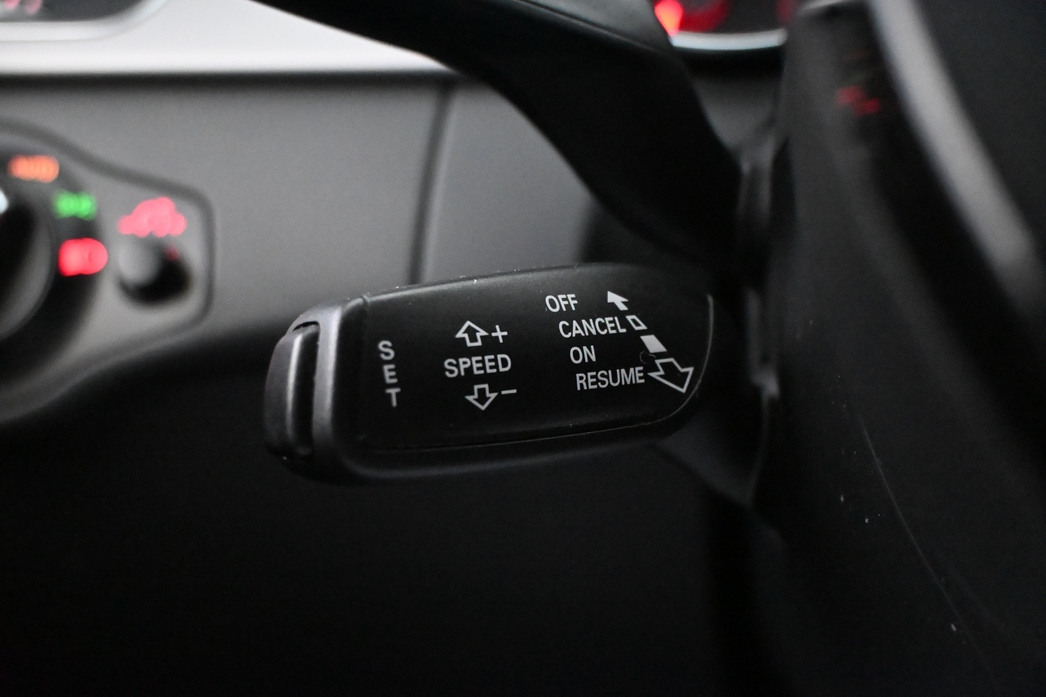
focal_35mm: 39
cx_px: 523
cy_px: 348
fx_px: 1133
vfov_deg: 34.2
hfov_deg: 49.6
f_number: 4.5
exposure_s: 1/30
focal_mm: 26
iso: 12800
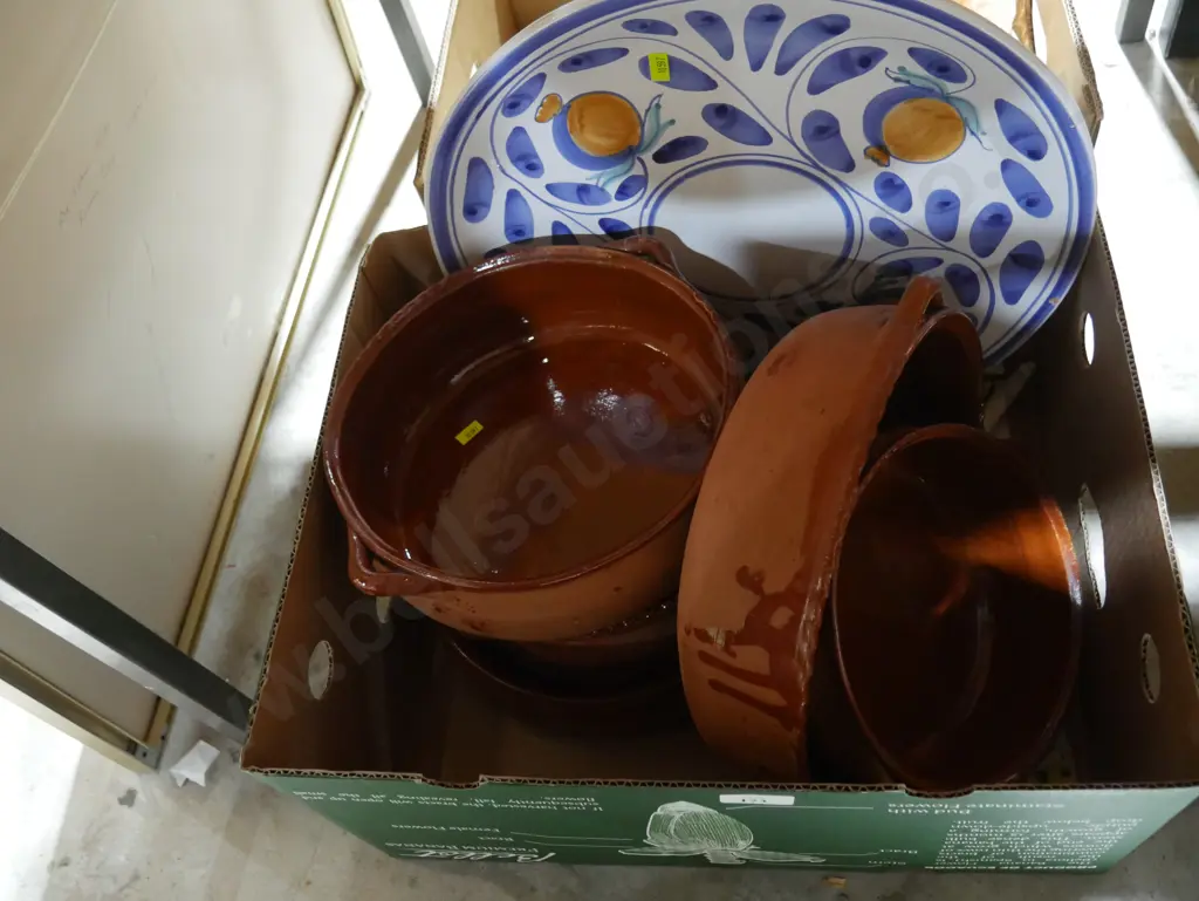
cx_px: 600
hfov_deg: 59.9
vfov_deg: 46.8
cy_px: 450
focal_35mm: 30
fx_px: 1040
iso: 3200
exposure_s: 1/60
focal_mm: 15
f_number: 3.6
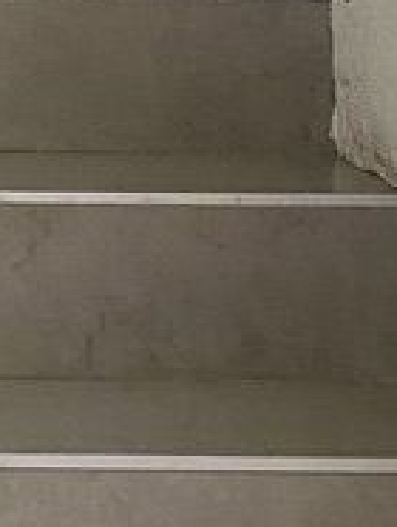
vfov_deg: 11.5
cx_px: -213
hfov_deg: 10.0
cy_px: -717
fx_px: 2182
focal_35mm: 143
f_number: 1.8
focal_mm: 4.25
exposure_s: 1/63
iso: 125
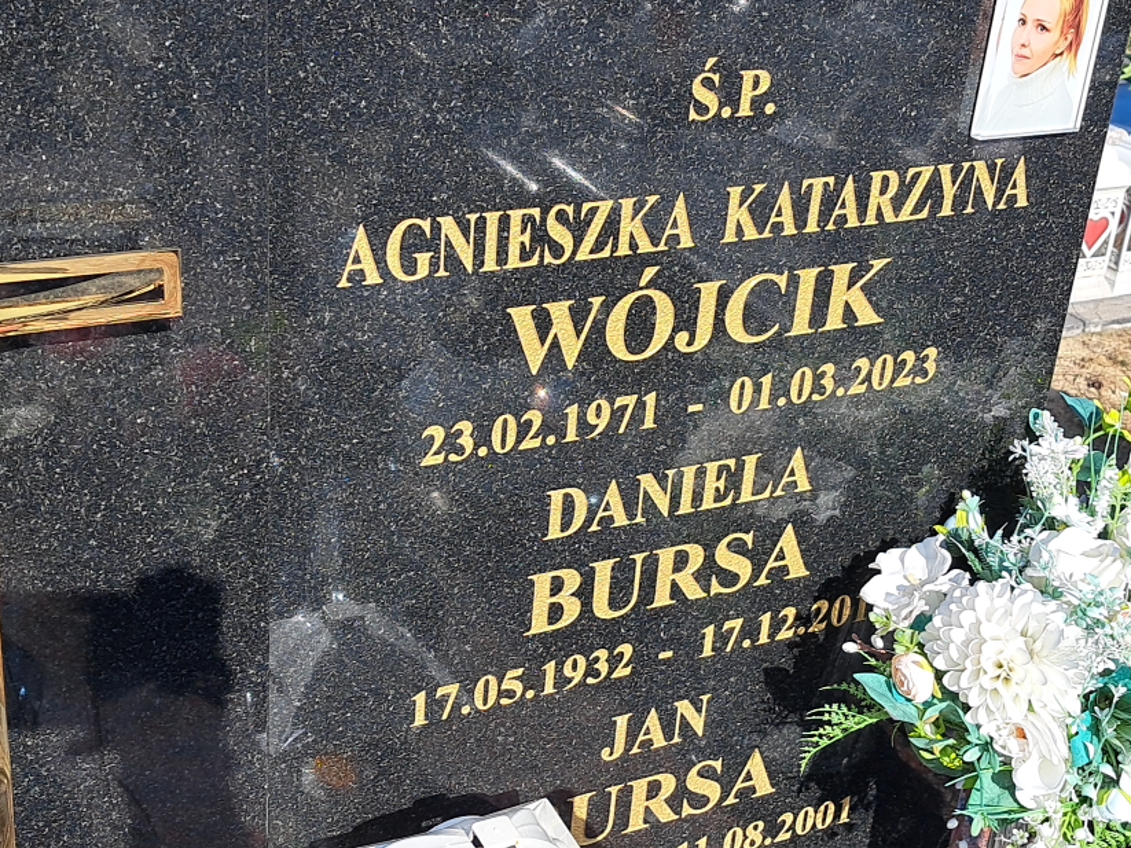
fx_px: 915
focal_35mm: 28
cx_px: 533
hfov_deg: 63.4
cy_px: 448
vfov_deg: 49.7
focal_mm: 5.23
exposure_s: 1/895
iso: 50
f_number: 1.8
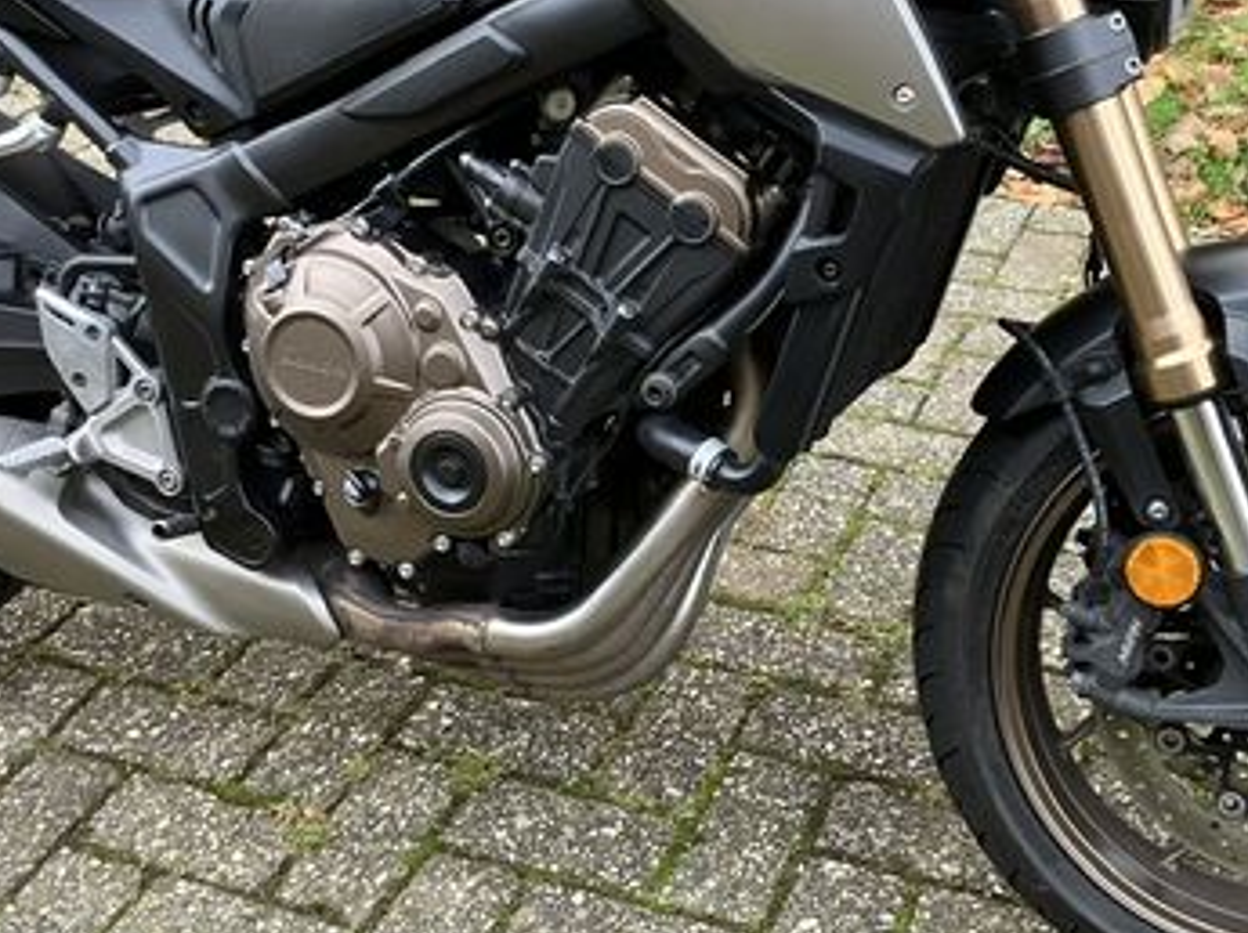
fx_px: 1873
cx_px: 673
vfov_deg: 27.7
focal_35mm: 52
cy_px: 275
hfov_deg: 36.8
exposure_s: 1/60
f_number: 1.8
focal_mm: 3.99
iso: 160
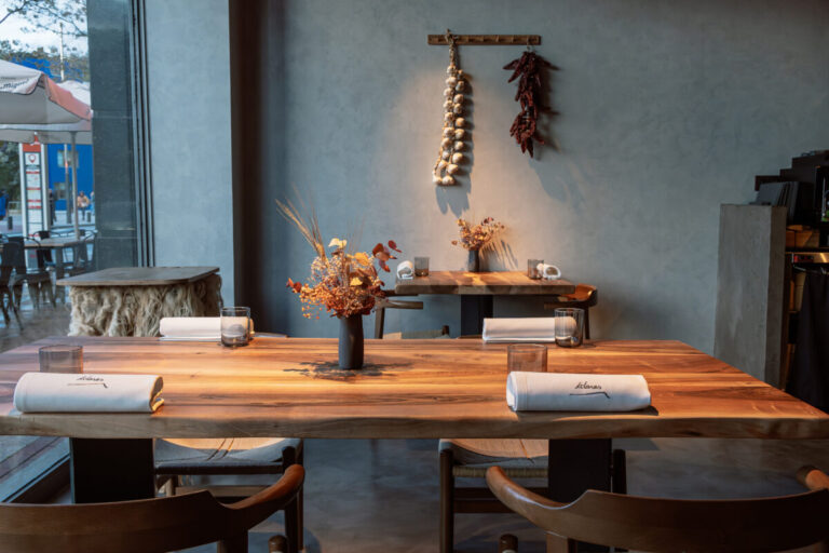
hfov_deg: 57.2
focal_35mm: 33
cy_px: 276
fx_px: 760
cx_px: 414
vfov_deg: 40.0
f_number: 5.6
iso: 1600
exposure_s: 1/80
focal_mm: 22
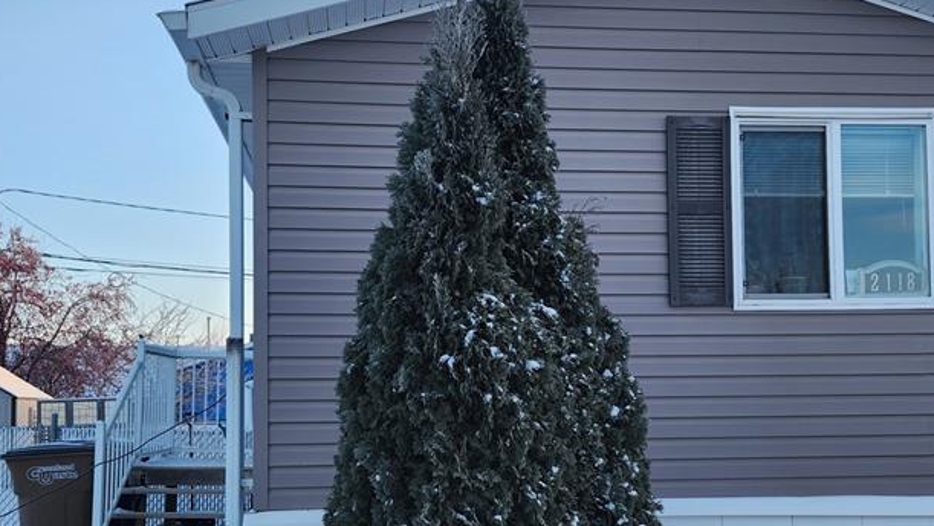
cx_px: 492
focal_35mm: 42
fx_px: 1040
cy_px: 381
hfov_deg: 48.3
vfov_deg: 28.0
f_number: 1.8
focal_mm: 5.4
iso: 20
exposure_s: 1/226
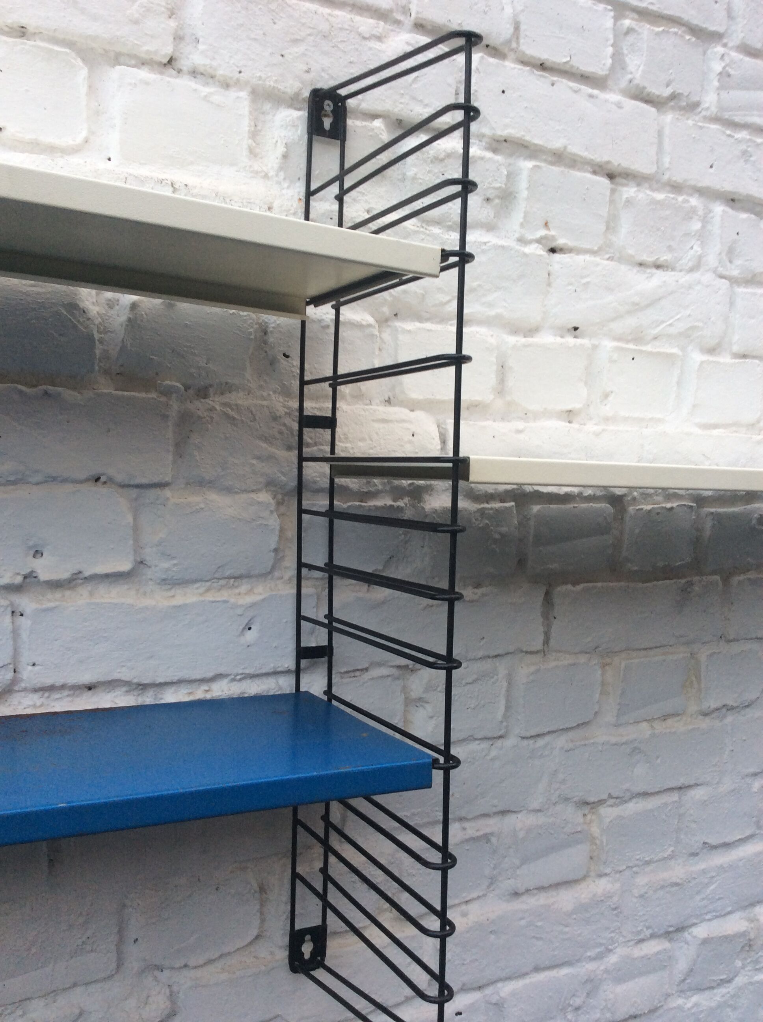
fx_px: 943
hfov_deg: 44.1
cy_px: 511
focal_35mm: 32
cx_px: 382
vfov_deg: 56.9
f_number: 2.4
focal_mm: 3.3
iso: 32
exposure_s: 1/33
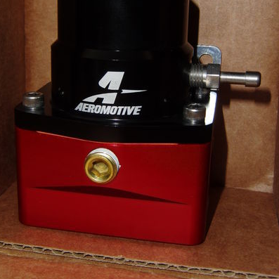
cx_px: 115
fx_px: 520
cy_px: 97
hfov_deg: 30.0
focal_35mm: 57
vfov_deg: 29.9
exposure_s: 1/15
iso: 100
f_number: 3.8
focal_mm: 7.1
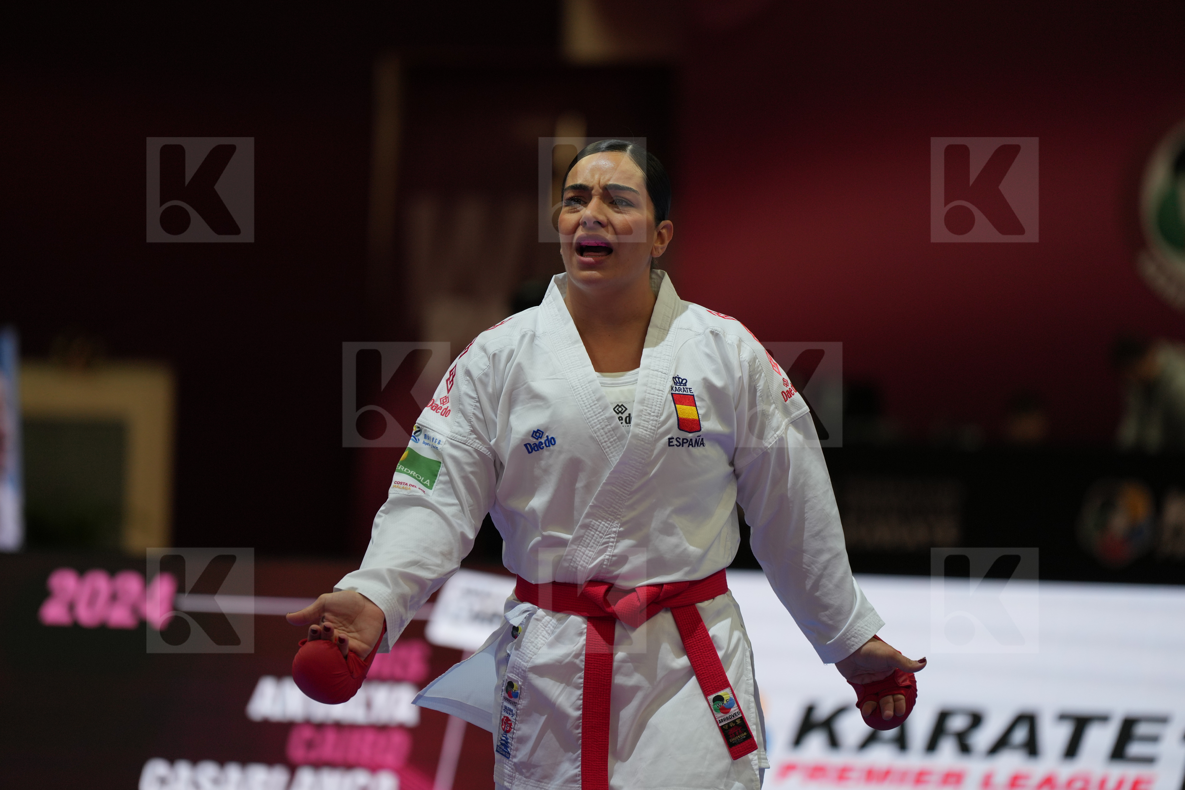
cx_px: 592
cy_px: 395
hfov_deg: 10.3
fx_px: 6582
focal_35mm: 200
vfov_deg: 6.9
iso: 500
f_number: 2.8
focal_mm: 200
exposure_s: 1/1000
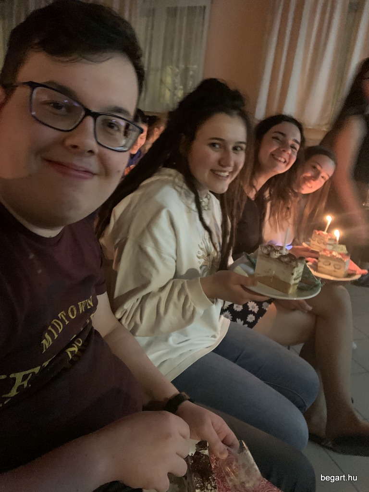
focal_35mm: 26
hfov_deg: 53.1
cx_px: 184
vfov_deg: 67.3
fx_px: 370
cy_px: 246
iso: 1600
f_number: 1.8
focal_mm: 4.25
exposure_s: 1/15
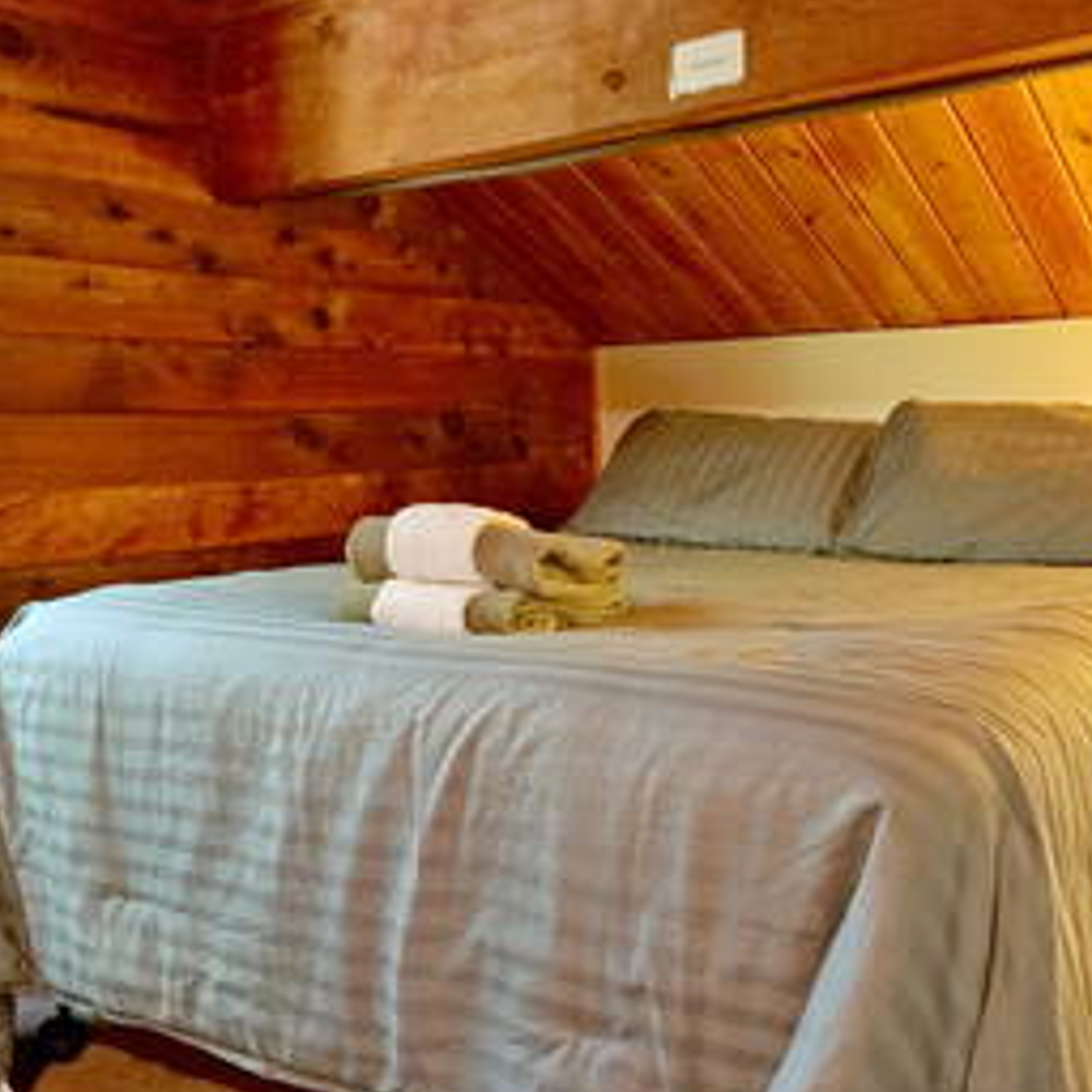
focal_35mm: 36
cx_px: 550
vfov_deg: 46.0
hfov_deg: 46.0
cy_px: 567
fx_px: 1285
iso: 80
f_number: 2.2
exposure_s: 1/4
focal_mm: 4.15
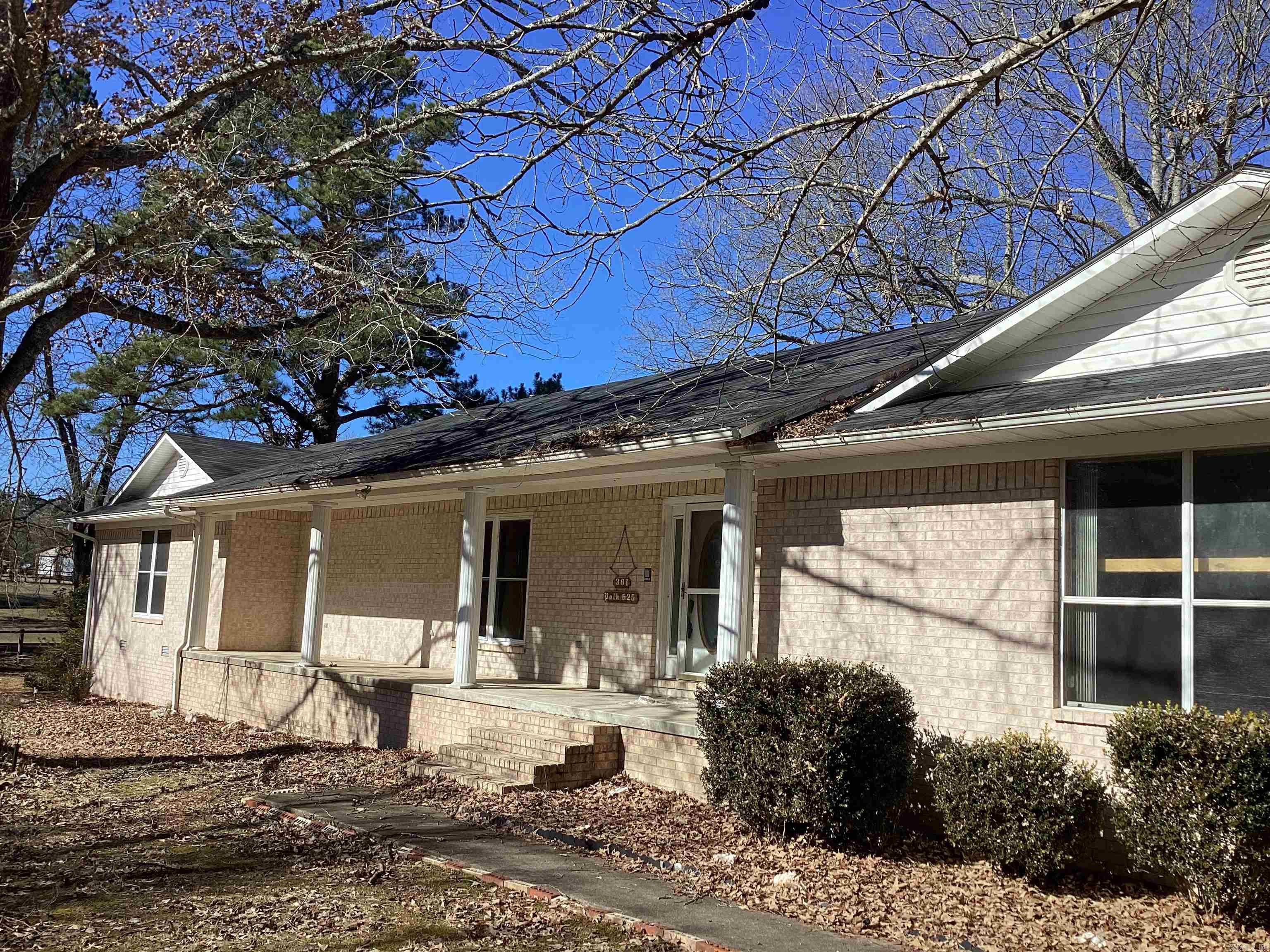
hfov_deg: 58.4
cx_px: 635
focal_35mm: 31
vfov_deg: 45.4
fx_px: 1137
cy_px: 476
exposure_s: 1/1199
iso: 25
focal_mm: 3.3
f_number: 2.4
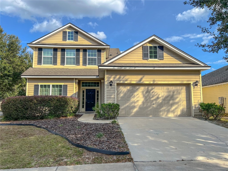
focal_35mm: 26
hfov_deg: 67.3
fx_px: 171
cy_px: 86
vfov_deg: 53.1
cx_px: 114
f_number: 1.5
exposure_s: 1/4000
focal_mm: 5.7
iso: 50
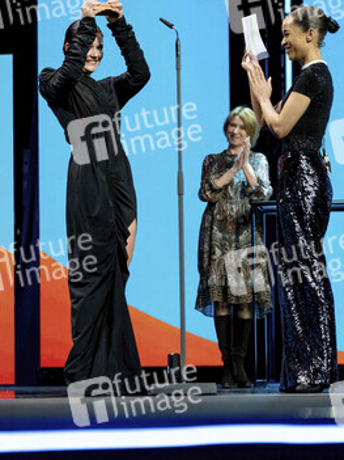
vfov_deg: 14.3
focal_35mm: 138
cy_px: 199
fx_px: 1830
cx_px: 173
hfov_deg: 10.7
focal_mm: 83.8
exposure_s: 1/220
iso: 2500
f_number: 2.8
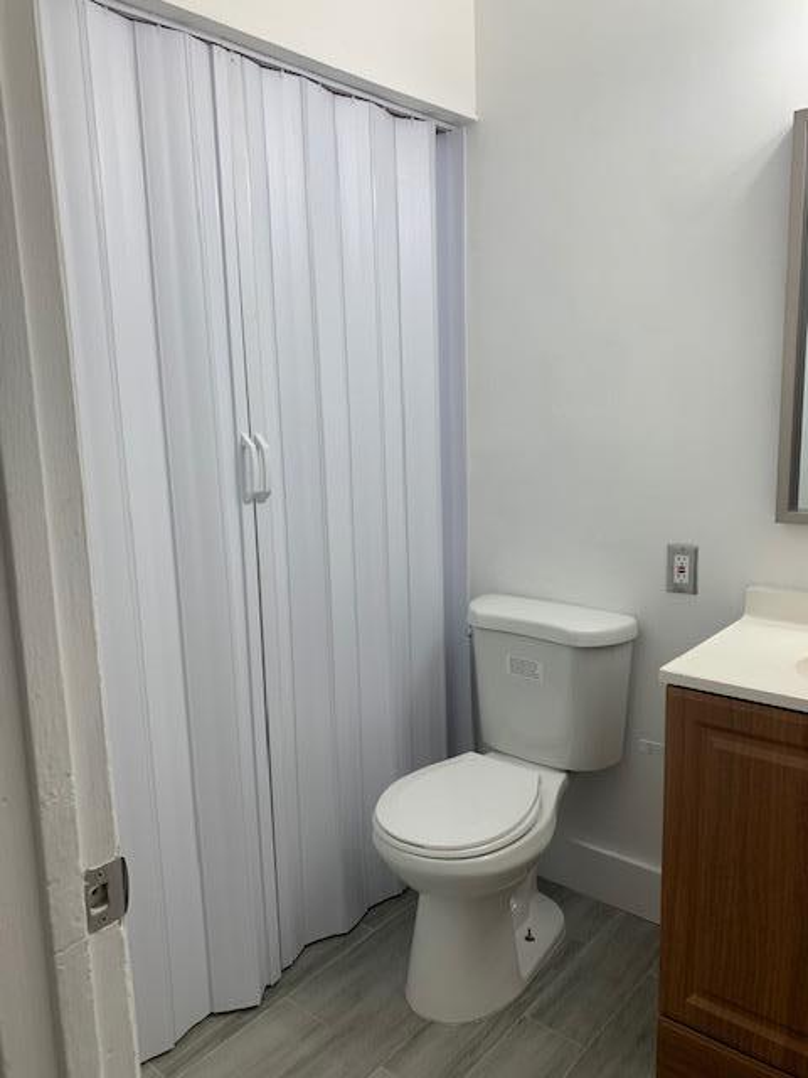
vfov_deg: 67.3
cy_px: 539
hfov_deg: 53.1
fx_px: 809
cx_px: 404
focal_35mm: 26
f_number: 1.8
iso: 80
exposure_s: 1/120
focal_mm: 4.25
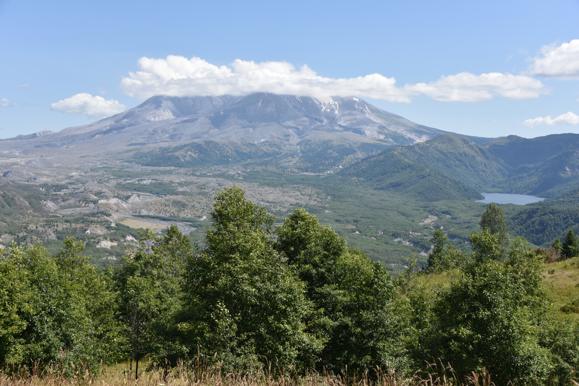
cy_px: 193
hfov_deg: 41.1
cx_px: 290
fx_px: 772
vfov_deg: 28.1
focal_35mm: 48
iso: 100
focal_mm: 48
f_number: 8
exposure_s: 1/250
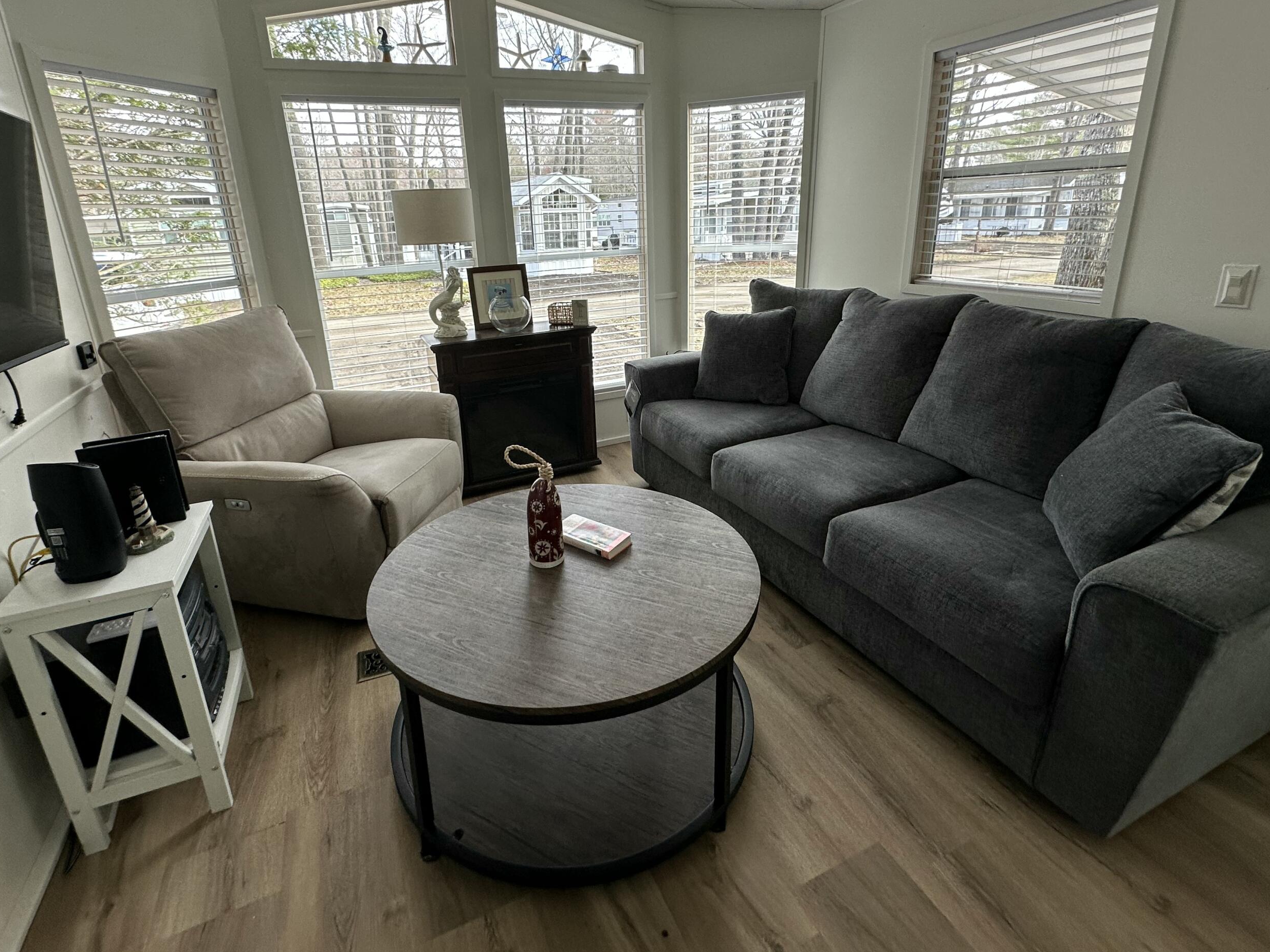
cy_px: 394
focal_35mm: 17
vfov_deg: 74.1
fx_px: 624
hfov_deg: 90.9
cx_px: 601
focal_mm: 2.22
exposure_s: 1/99
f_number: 2.2
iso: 64
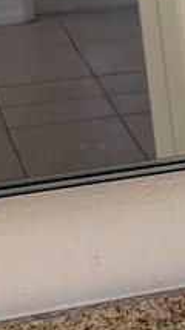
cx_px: 1018
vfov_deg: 10.1
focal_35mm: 212
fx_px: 1853
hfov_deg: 4.6
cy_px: 39
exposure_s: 1/120
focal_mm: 5.96
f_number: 1.6
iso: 64
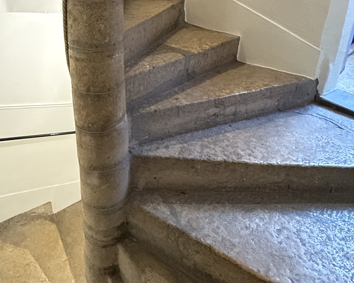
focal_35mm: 27
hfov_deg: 63.5
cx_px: 141
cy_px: 27
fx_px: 283
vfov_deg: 47.7
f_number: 2.2
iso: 800
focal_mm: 2.22
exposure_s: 1/50
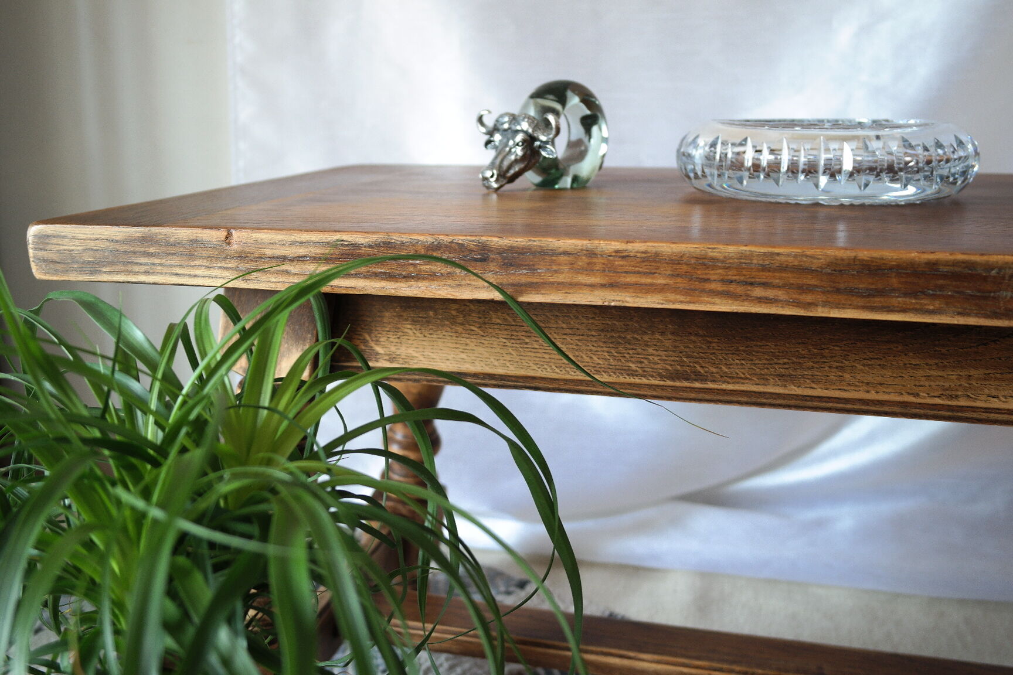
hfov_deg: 53.1
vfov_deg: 36.9
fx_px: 1013
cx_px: 506
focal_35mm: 36
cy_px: 338
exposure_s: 1/30
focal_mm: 24
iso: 200
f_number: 5.6
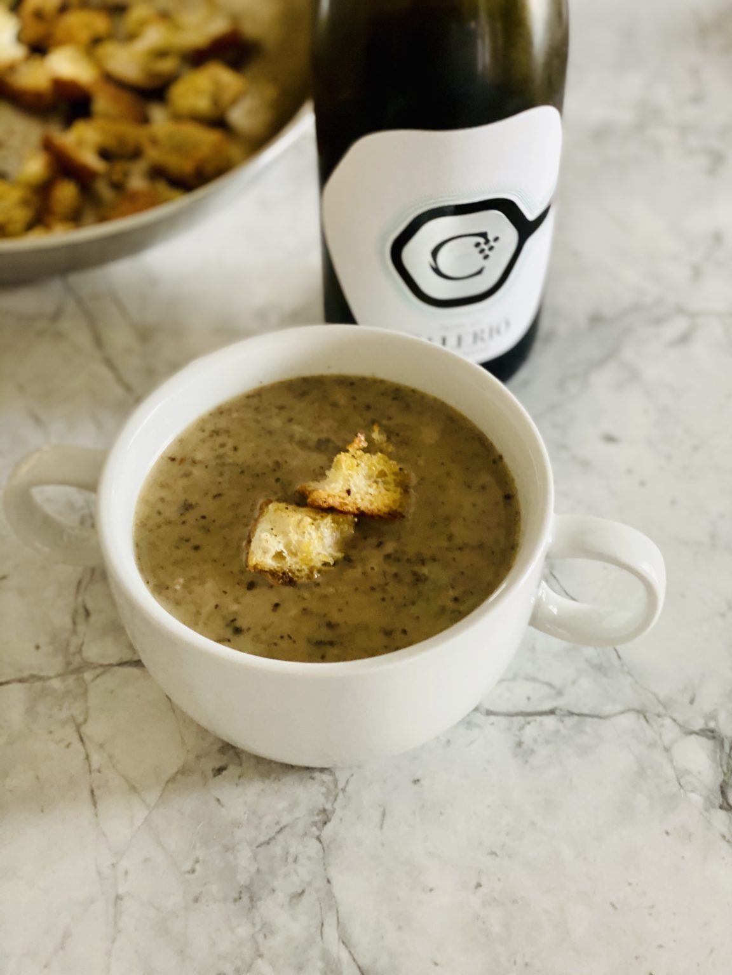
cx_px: 366
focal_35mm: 52
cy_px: 488
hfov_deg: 28.0
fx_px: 1466
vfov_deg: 36.8
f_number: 2
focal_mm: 6
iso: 100
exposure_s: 1/40
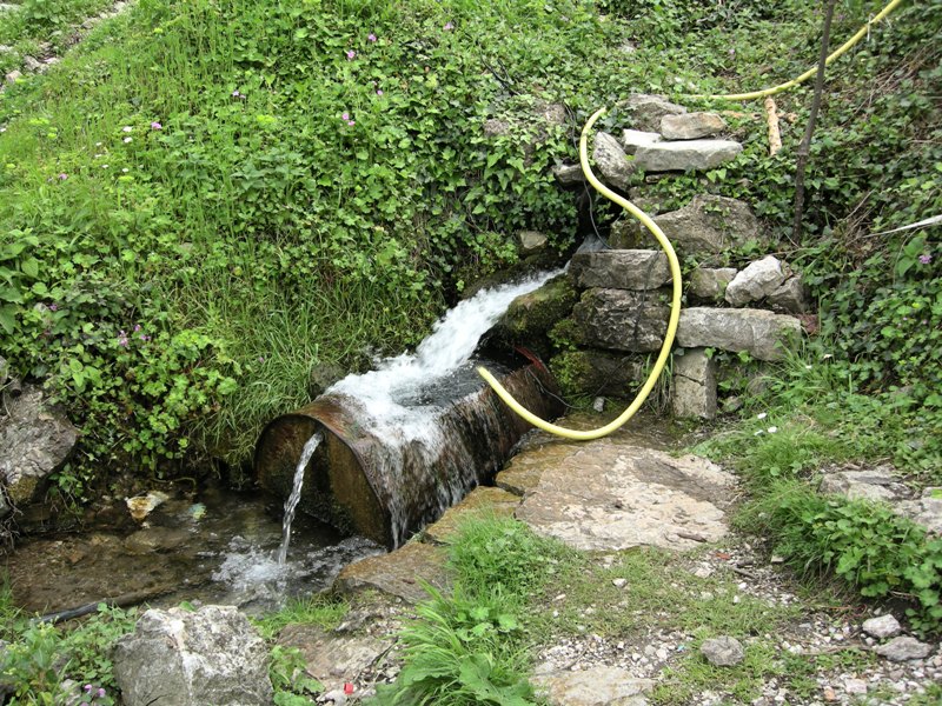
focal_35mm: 36
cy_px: 353
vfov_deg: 39.7
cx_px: 471
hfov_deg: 51.4
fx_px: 980
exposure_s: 1/134
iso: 64
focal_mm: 7.5
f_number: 3.8
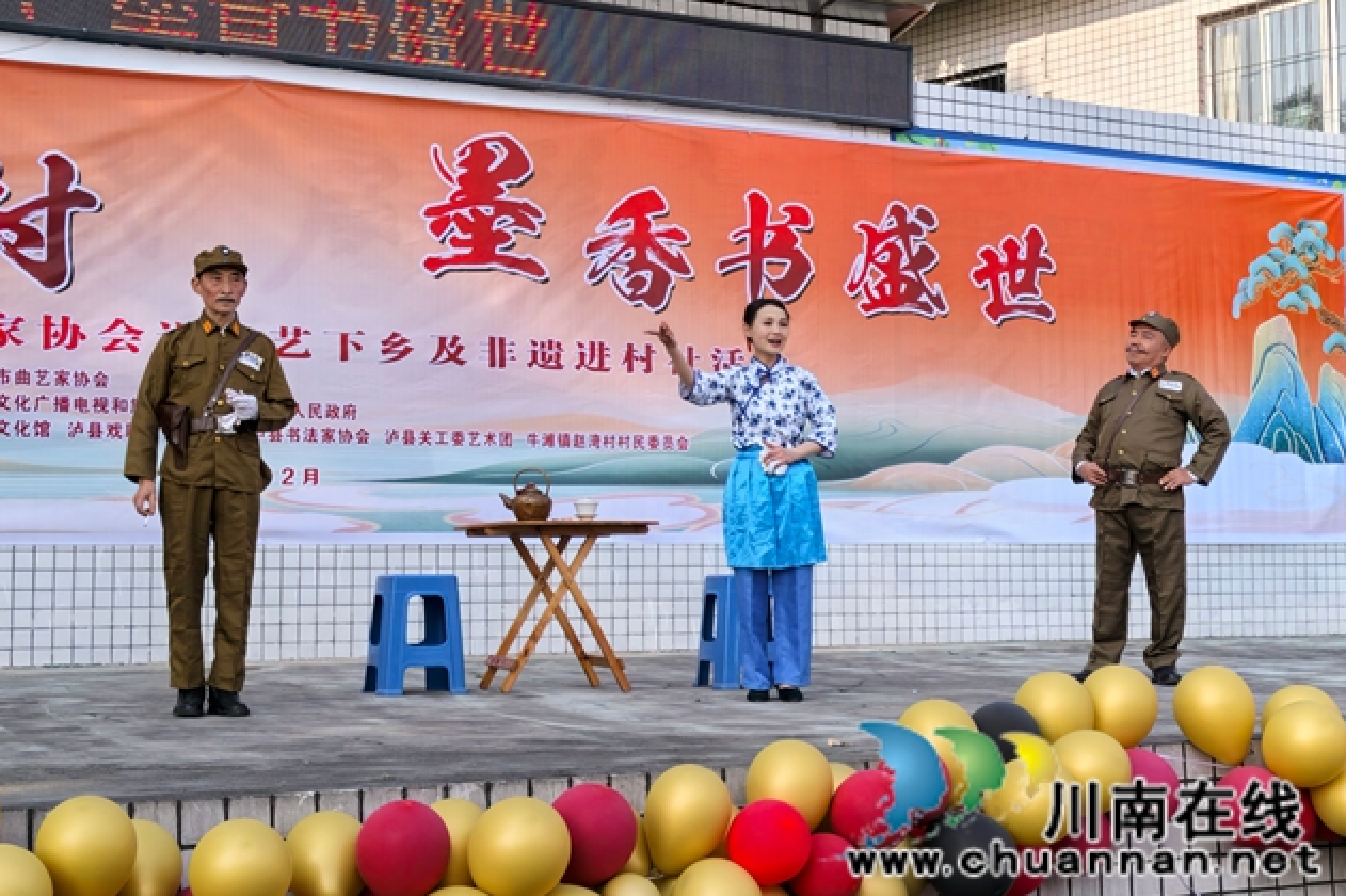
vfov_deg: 23.8
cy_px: 425
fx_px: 2130
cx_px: 670
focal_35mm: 57
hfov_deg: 35.1
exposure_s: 1/1658
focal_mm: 5.52
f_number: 1.9
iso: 80
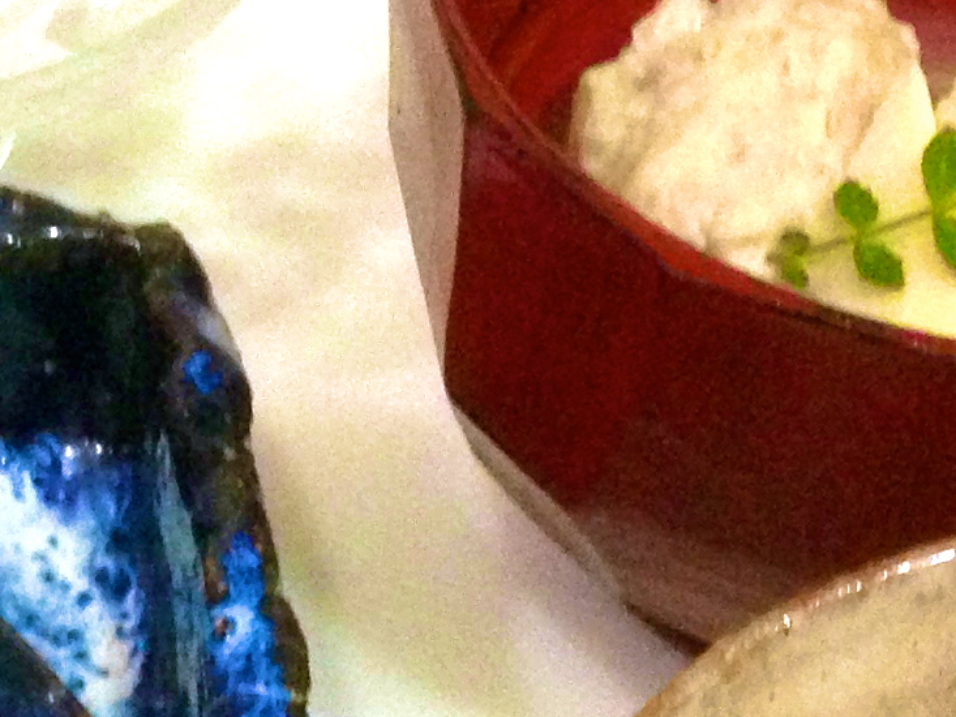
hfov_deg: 13.3
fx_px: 4060
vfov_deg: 9.9
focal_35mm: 147
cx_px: 31
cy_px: 956
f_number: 2.4
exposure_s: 1/20
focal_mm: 4.12
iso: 320
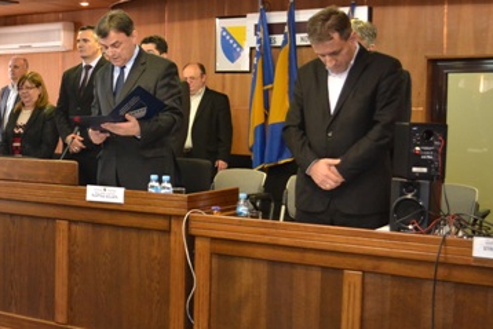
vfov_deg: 23.0
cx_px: 73
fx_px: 808
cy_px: 162
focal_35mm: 59
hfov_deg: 32.6
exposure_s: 1/60
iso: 2000
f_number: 3.8
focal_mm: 22
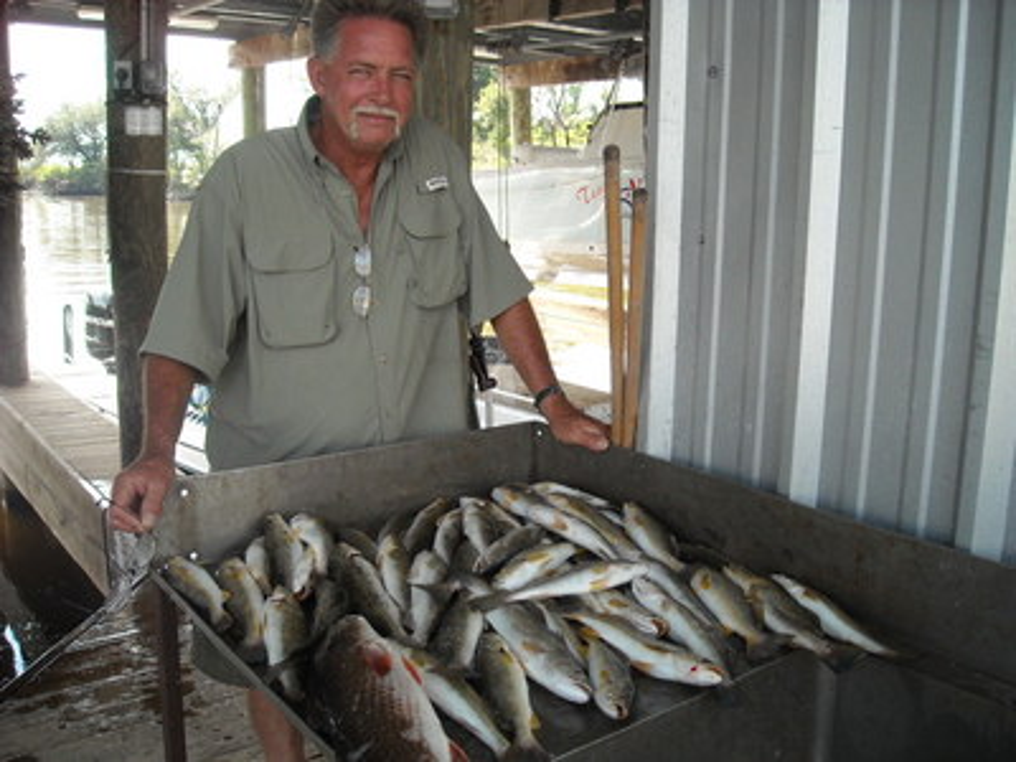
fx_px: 1027
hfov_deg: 52.6
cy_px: 381
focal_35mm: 35
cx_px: 508
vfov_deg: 40.7
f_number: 2.8
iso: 135
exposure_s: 1/250
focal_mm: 5.7
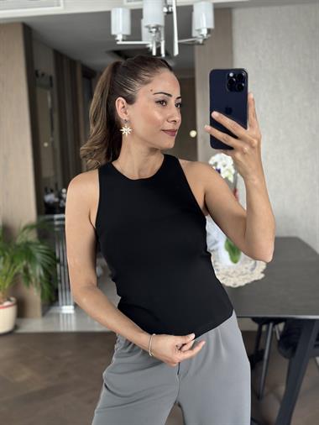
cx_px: 160
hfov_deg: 30.3
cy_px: 212
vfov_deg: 39.6
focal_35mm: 48
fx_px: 589
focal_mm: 6.86
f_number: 1.78
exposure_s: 1/60
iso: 320
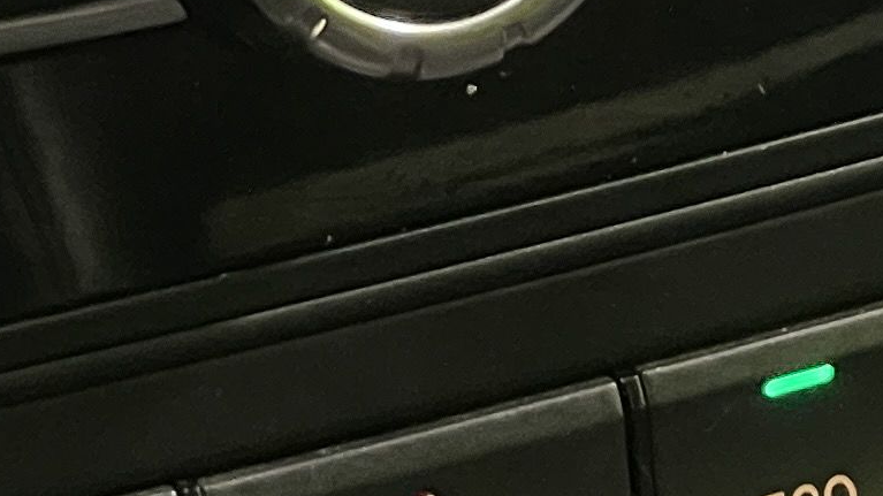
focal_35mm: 298
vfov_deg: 4.1
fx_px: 6976
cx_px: 227
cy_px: 496
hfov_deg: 7.2
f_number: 2
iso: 800
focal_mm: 6
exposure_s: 1/33
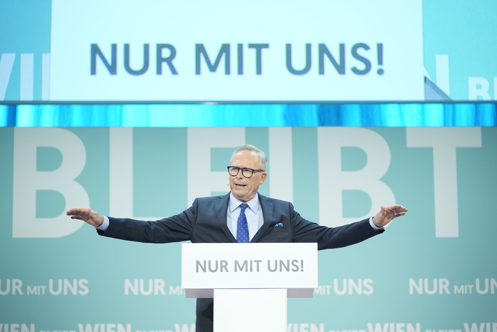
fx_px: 1657
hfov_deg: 17.1
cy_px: 166
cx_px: 248
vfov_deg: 11.4
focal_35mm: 120
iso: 1000
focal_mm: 120
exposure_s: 1/400
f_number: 2.8
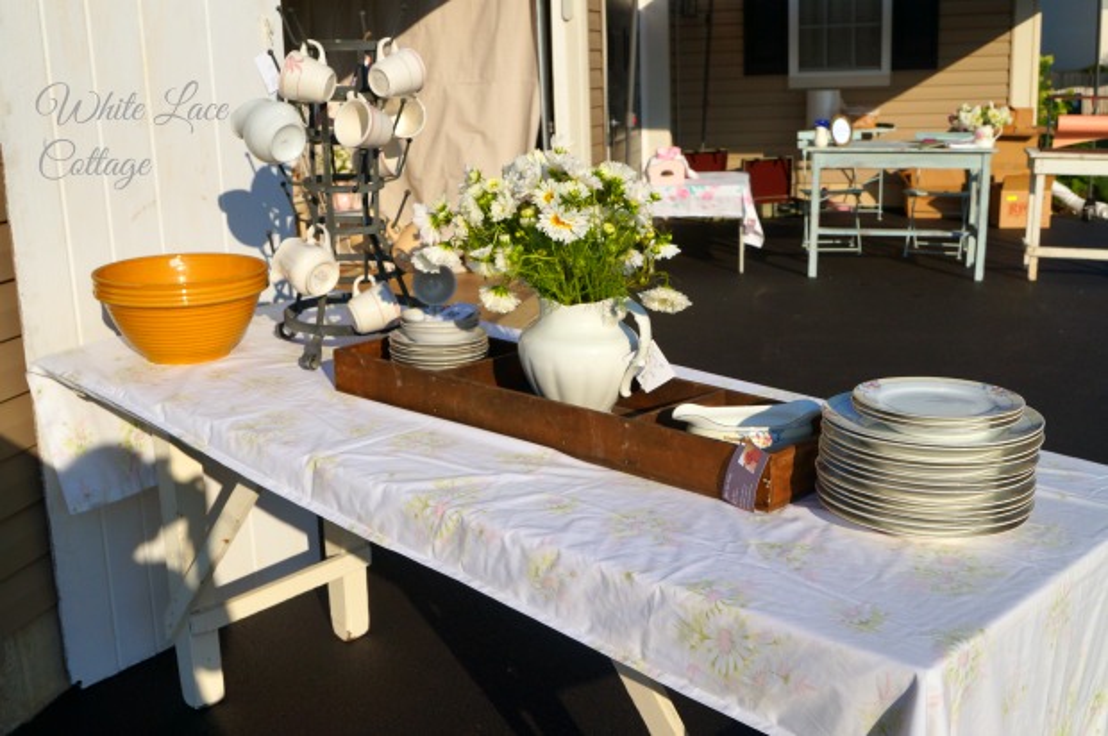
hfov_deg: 49.6
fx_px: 1199
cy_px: 368
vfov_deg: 34.1
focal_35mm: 39
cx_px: 554
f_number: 9
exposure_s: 1/1250
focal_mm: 26
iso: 200
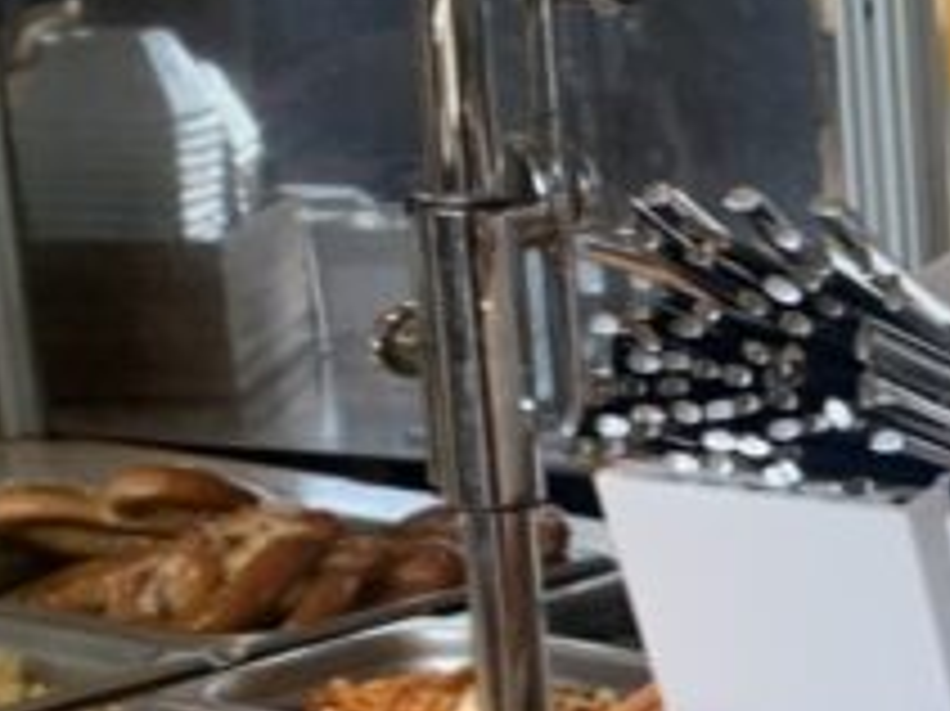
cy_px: 972
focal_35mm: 126
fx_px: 3456
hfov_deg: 14.2
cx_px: 1598
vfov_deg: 11.4
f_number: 1.8
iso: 100
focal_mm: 4.25
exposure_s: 1/120
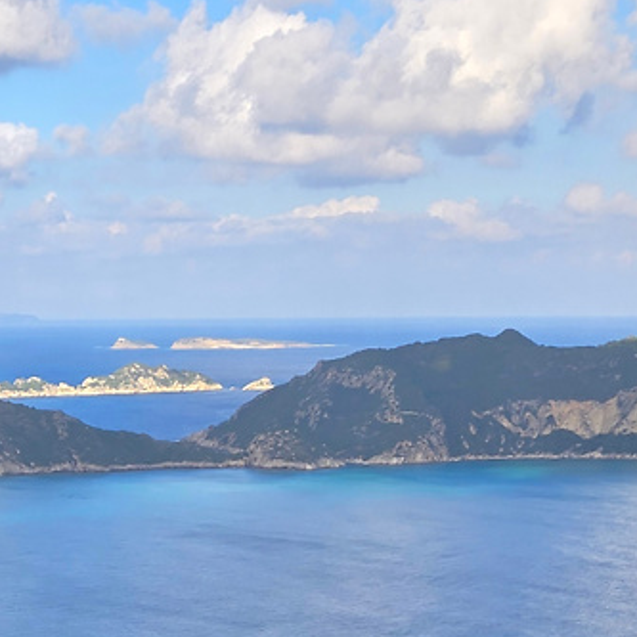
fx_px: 1832
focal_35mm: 88
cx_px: -300
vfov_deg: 15.1
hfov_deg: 17.8
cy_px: 1358
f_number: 1.7
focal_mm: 6.3
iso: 12
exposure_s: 1/453
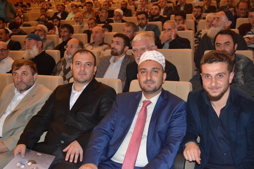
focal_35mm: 44
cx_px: 127
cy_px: 84
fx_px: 307
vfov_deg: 30.9
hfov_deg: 45.0
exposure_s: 1/60
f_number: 4.5
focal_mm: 29
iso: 3200
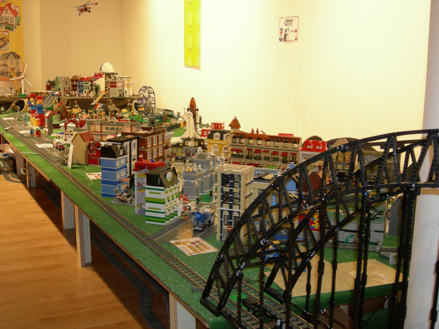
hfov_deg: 42.9
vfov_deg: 32.9
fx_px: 558
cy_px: 164
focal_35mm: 44
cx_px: 220
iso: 200
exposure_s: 1/9.2
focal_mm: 9.1
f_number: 2.9
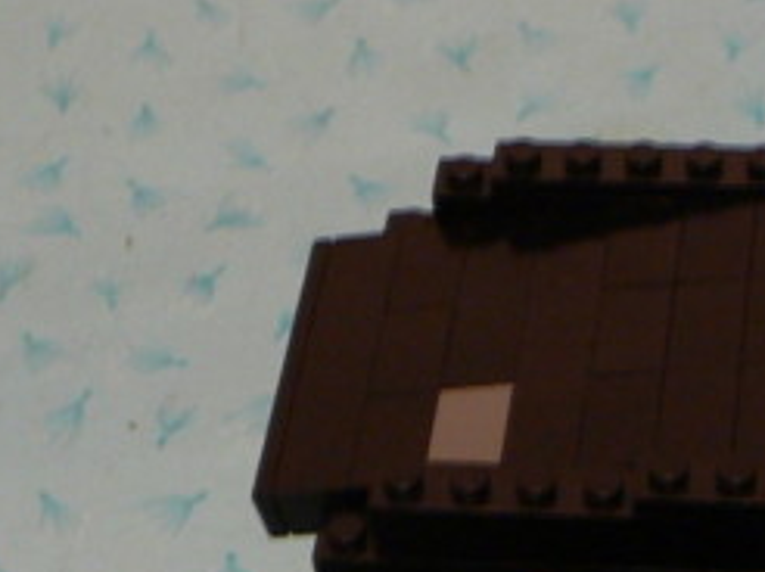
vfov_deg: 12.2
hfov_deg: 16.8
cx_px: 815
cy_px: 930
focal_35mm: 114
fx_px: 2517
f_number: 2.8
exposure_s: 1/4
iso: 100
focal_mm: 4.6
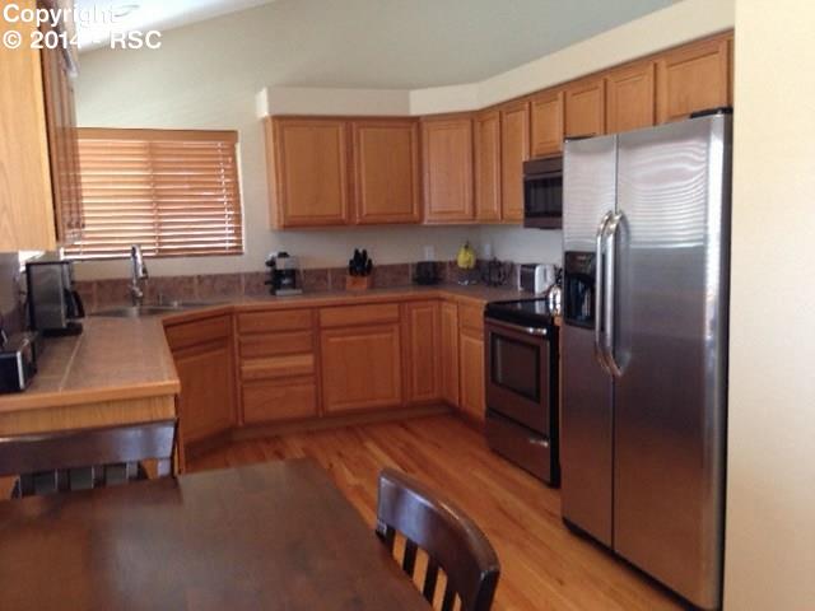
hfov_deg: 55.4
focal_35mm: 33
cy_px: 306
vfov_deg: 42.9
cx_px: 408
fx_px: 777
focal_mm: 4.13
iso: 125
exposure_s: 1/20
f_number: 2.4
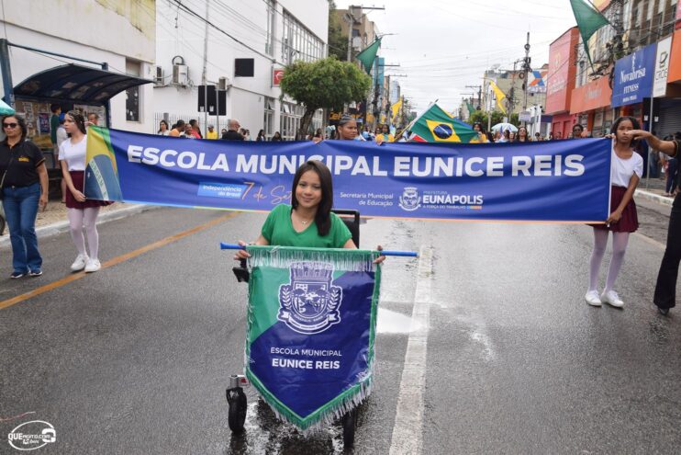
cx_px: 340
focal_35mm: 27
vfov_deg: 47.9
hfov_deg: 67.4
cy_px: 228
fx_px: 511
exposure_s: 1/250
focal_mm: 18
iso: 200
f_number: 8
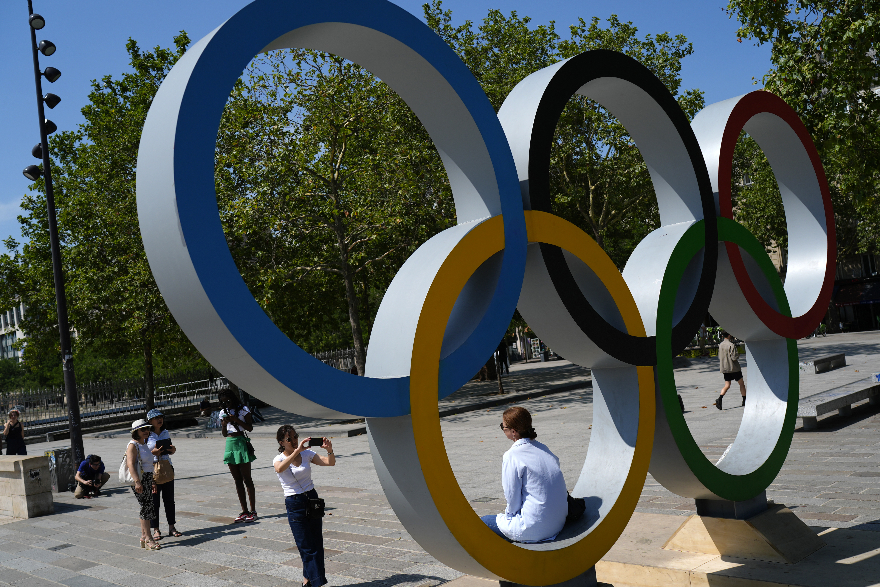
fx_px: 856
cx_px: 440
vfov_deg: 37.9
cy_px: 294
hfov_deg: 54.4
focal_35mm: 35
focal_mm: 35
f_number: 4
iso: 125
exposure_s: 1/2500
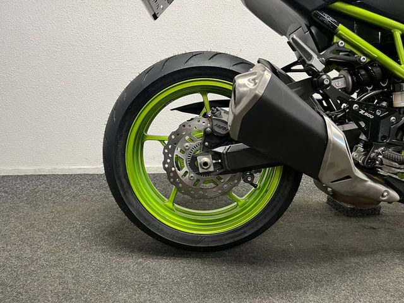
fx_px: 303
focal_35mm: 26
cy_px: 152
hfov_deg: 67.3
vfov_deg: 53.1
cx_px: 202
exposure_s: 1/50
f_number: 1.6
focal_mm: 5.1
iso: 160
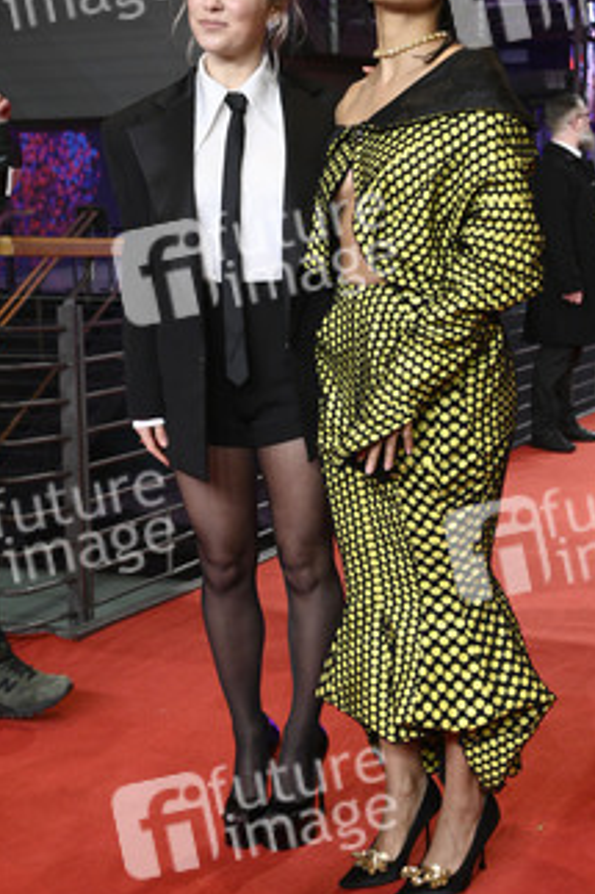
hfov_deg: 21.9
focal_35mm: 62
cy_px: 399
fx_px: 1539
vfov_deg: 32.4
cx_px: 335
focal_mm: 50
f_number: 5.6
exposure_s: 1/250
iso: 5000
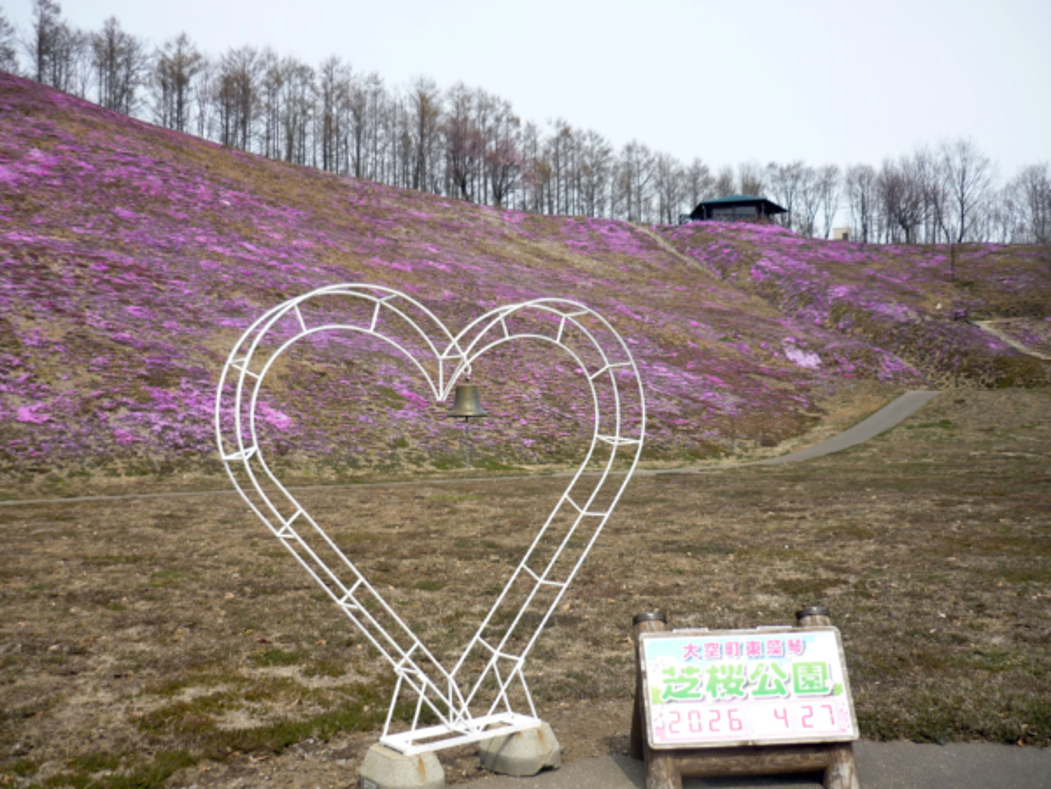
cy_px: 394
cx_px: 526
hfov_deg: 55.4
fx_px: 1002
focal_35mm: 33
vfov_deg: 42.9
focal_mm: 5.5
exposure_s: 1/125
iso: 100
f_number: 8
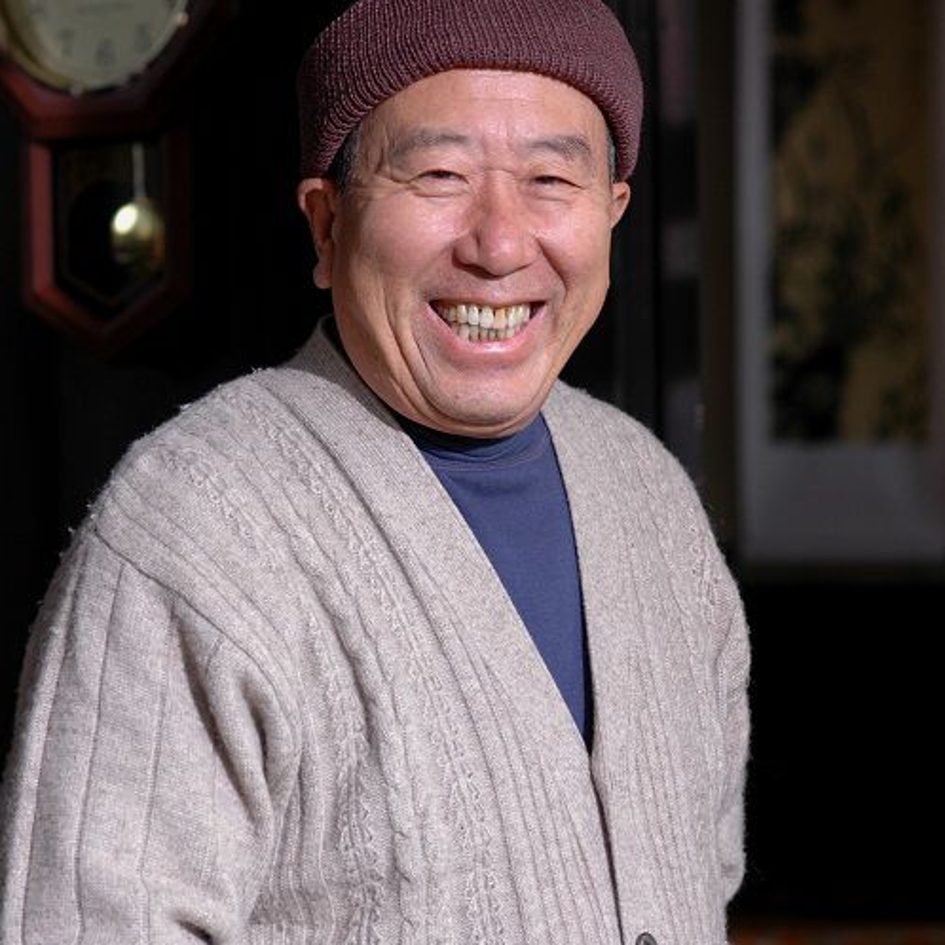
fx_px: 5054
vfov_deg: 10.7
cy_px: 638
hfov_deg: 10.7
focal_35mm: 164
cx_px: 472
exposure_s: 1/60
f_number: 4
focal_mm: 85
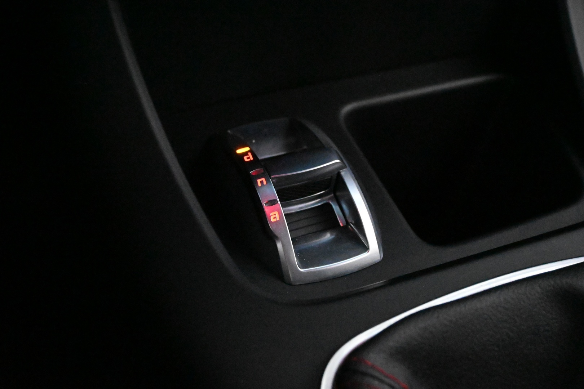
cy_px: 194
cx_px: 292
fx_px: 827
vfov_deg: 26.5
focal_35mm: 51
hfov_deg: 38.9
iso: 22800
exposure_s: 1/50
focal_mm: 34
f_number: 5
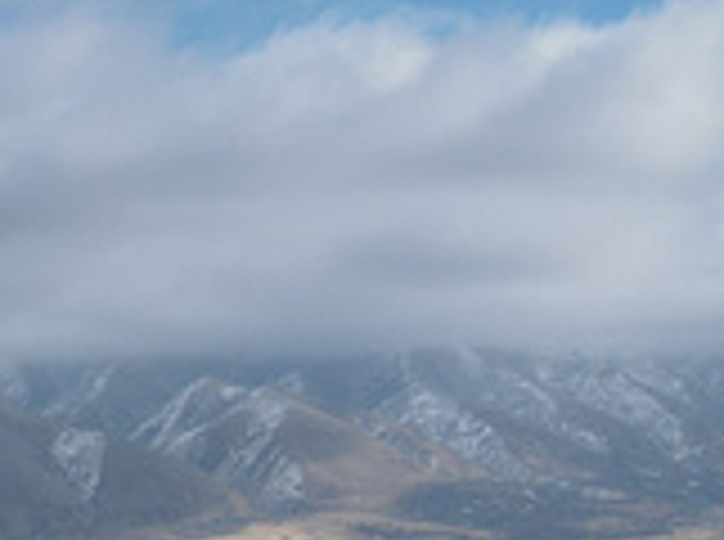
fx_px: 3193
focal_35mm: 153
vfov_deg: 9.5
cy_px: 621
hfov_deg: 11.4
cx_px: -827
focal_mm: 4.5
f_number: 2.8
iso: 110
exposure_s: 1/1000
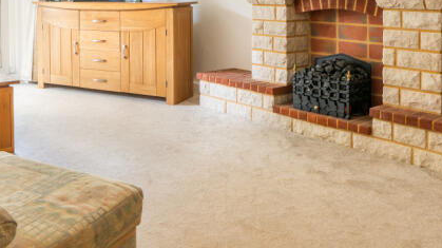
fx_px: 480
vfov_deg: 27.1
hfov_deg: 47.8
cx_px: 117
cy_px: -8
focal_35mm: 41
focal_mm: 16
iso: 200
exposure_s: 1/10
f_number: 11
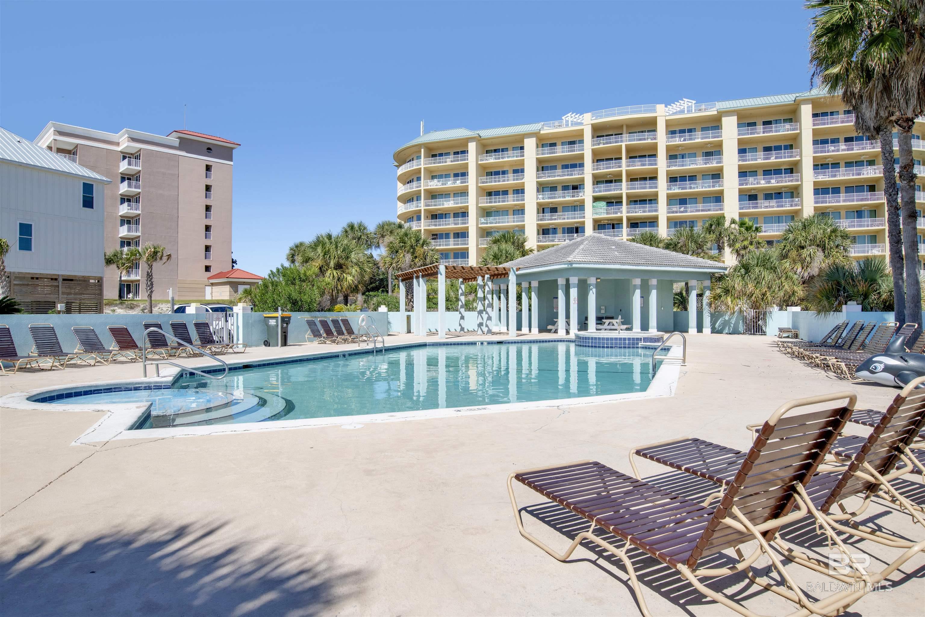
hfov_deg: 84.0
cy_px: 308
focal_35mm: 20
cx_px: 462
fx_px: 514
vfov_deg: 61.9
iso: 200
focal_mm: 20
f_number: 11
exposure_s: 1/400
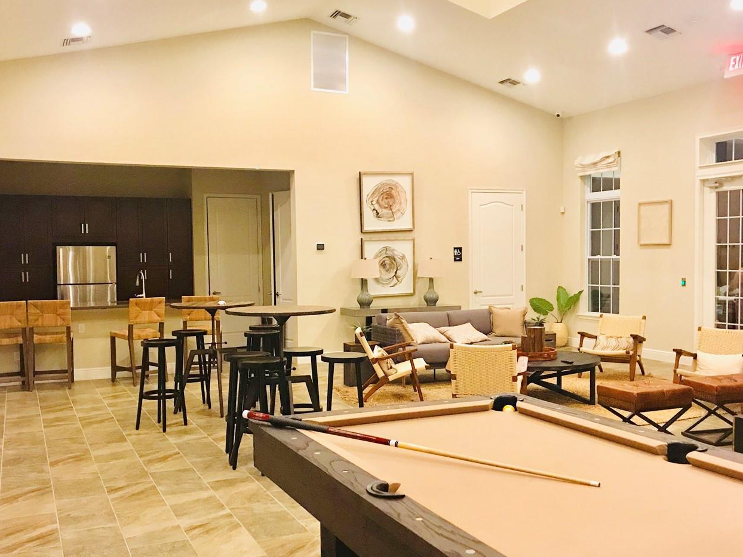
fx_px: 773
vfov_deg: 39.6
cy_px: 298
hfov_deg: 51.3
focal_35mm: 36
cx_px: 386
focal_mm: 3.99
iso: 80
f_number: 1.8
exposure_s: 1/15
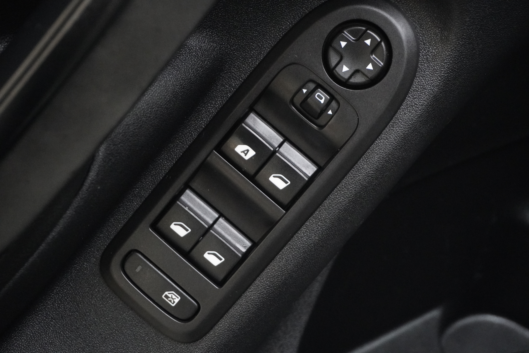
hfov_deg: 28.1
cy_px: 176
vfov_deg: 18.9
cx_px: 264
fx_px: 1058
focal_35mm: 72
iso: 6400
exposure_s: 1/80
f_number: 6.3
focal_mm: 48
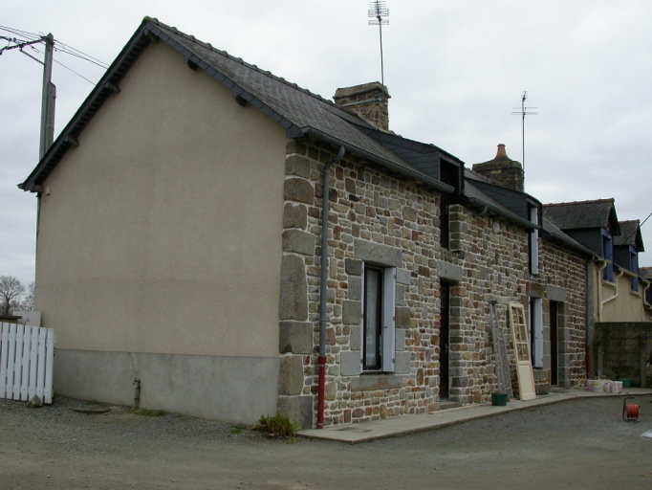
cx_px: 326
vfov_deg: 37.7
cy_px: 245
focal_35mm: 38
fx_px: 716
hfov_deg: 49.0
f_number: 5.3
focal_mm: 7.85
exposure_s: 1/141
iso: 100
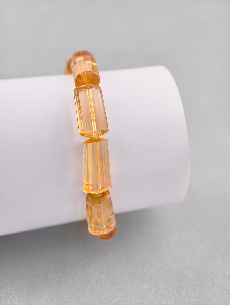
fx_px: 751
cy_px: 152
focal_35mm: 85
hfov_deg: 17.4
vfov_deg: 23.0
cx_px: 115
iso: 125
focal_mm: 22.48
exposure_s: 1/160
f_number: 2.67
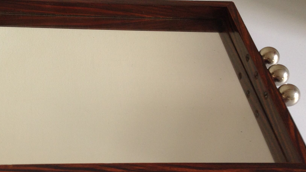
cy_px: 111
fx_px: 495
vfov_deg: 19.7
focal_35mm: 61
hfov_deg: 34.0
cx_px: 96
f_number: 2.4
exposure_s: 1/15
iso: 80
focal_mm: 4.28
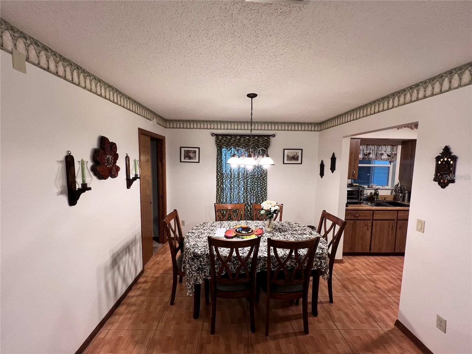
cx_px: 236
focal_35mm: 13
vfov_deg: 89.9
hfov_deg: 106.2
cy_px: 177
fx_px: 177
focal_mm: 1.57
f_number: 1.8
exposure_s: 1/60
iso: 200
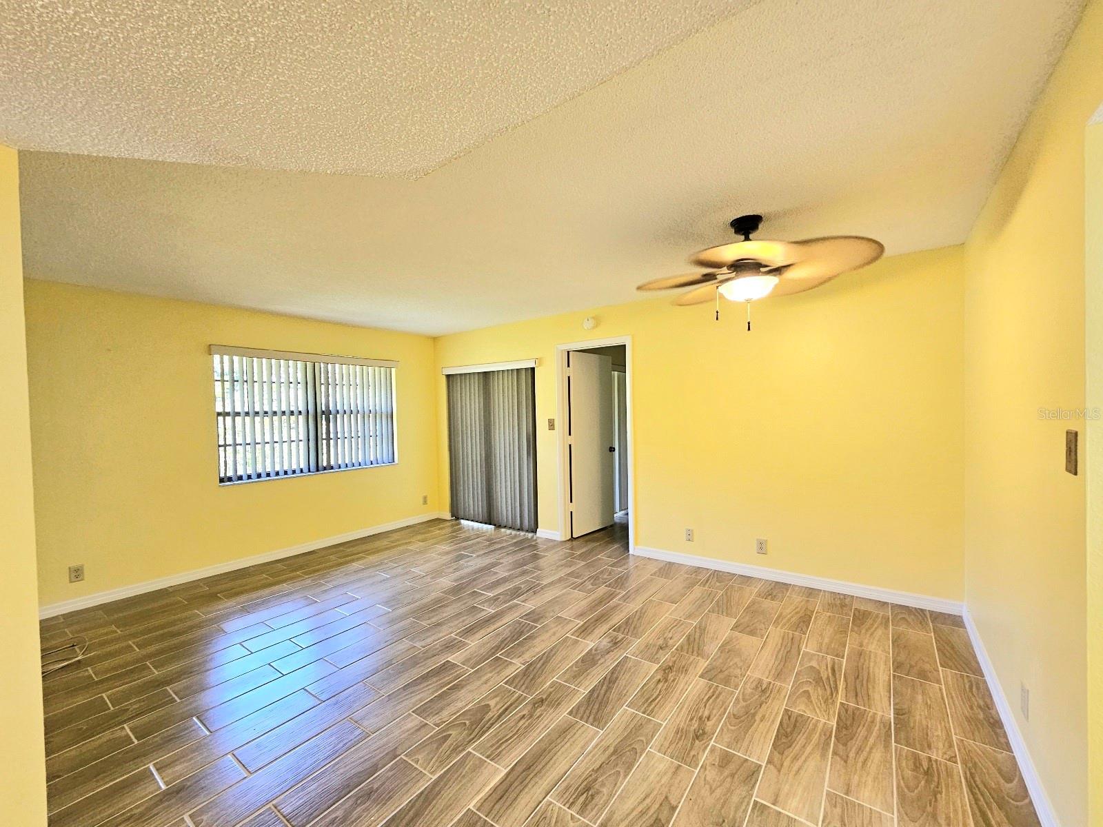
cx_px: 552
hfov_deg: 106.2
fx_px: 414
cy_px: 414
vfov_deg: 89.9
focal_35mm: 13
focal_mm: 2.2
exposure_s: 1/60.2
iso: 200
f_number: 2.2
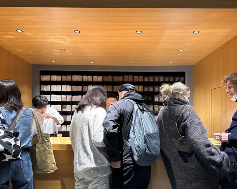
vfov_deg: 45.6
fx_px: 224
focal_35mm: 32
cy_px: 111
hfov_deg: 55.6
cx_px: 123
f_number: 1.78
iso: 800
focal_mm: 6.86
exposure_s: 1/33
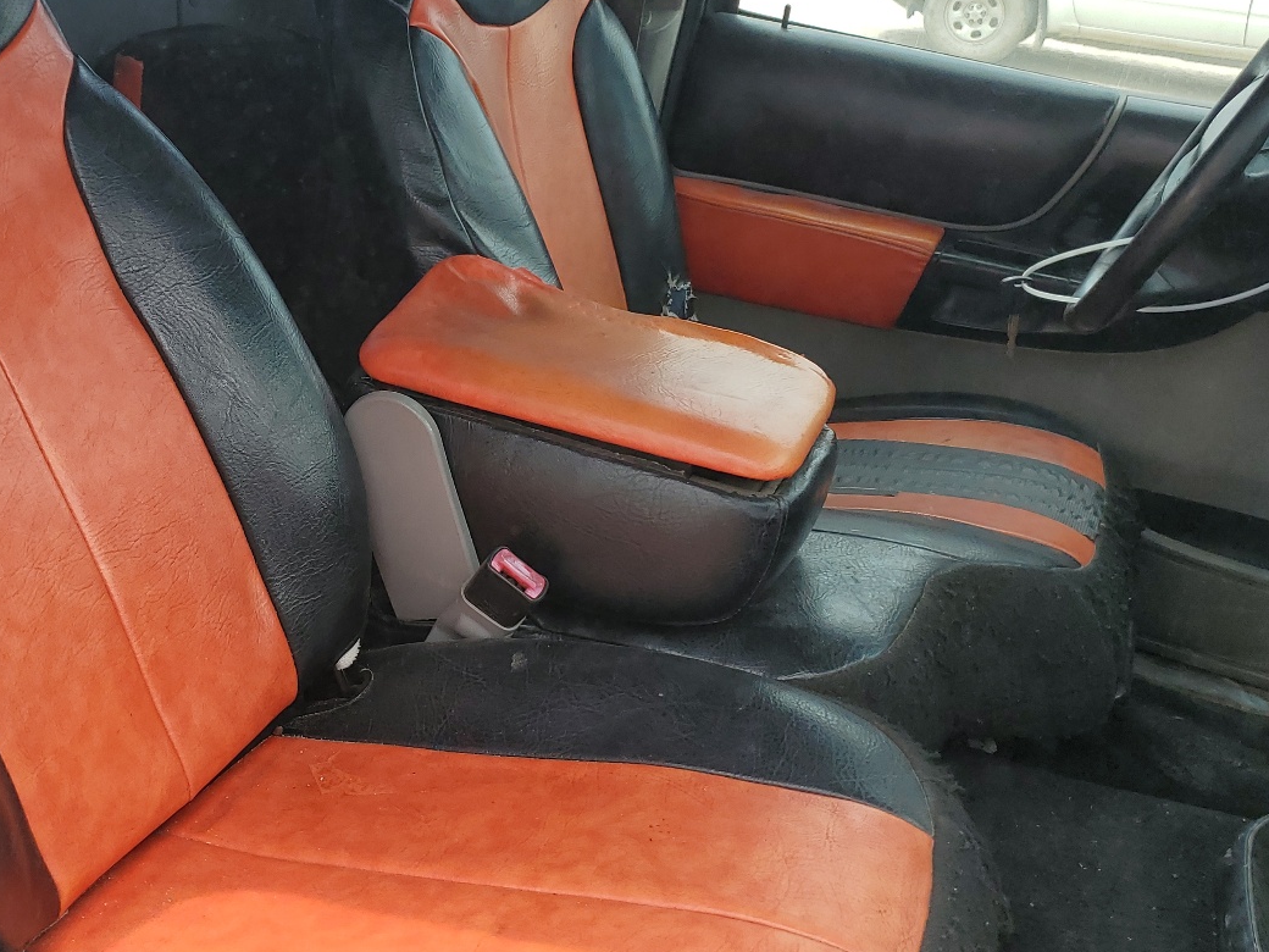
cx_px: 477
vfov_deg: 35.9
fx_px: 1466
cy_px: 403
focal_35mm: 40
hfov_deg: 46.4
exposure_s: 1/833
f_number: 1.5
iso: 50
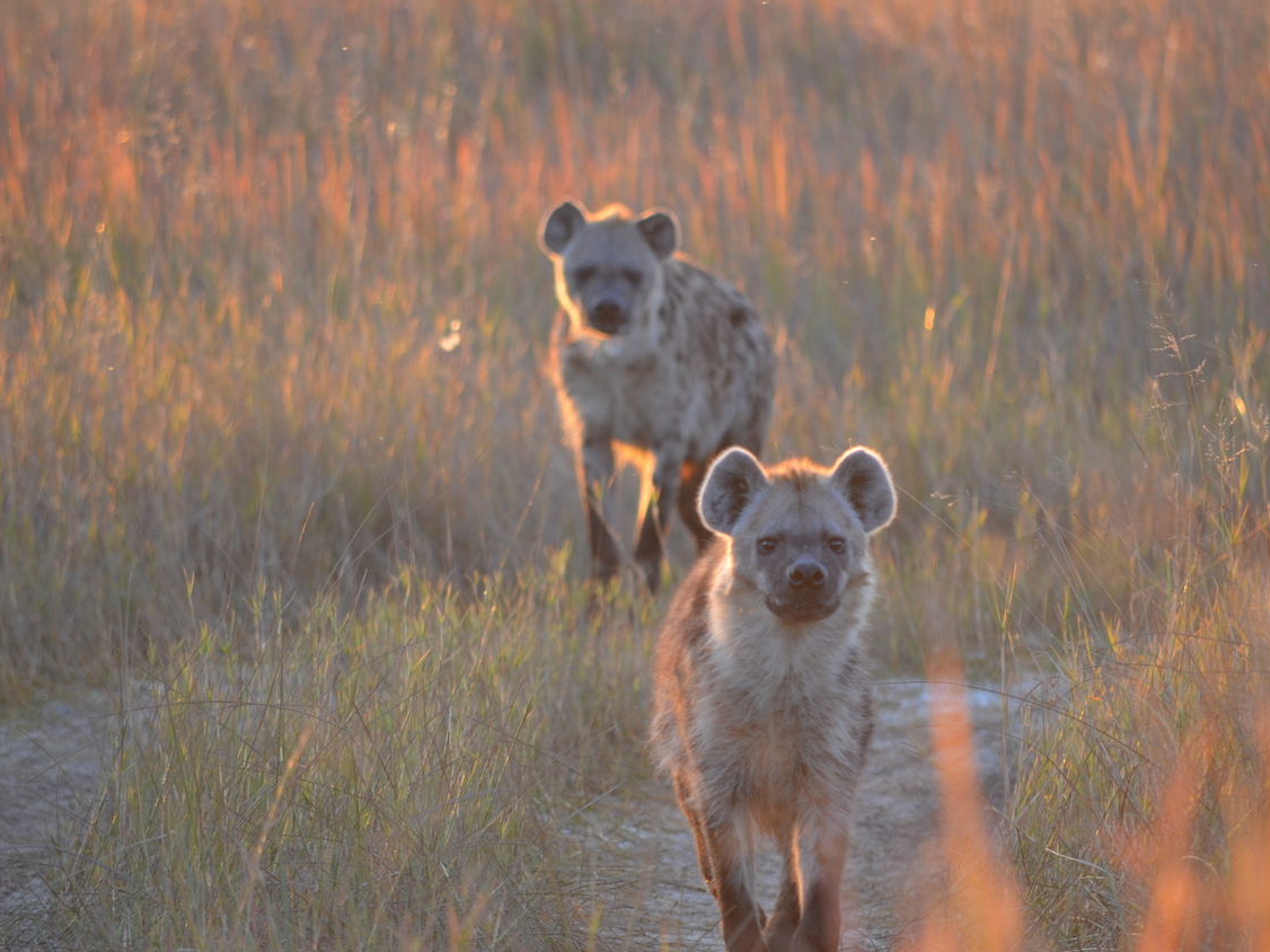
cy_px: 476
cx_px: 670
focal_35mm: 491
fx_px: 18010
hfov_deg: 4.0
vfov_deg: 3.0
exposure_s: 1/200
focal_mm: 300
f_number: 5.6
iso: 800
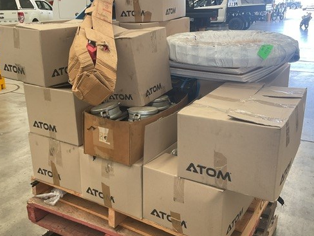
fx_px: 345
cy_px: 113
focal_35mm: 38
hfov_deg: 49.0
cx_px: 150
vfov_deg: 37.7
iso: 50
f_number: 1.8
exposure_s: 1/100
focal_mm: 3
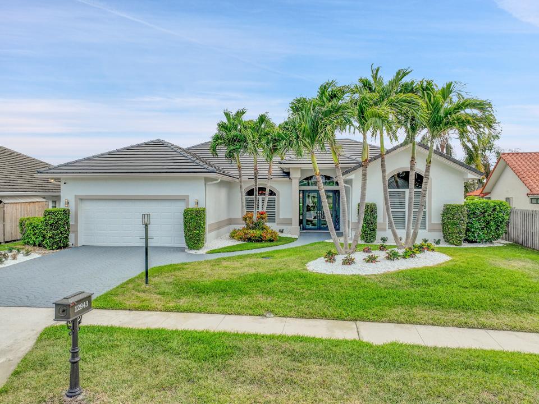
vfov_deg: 56.8
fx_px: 374
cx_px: 270
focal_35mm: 24
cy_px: 202
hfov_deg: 71.6
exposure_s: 1/2500
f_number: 2.8
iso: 230
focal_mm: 12.3
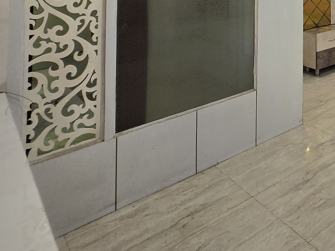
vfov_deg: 31.9
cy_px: -61
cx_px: 377
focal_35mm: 36
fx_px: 348
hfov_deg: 40.4
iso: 100
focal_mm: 1.7
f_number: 2.2
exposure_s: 1/50
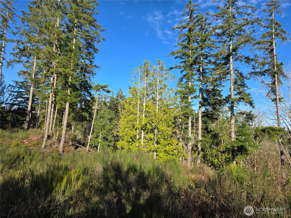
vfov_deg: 58.9
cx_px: 146
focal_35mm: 23
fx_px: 193
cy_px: 109
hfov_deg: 73.9
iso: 25
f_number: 1.8
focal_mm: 5.4
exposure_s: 1/1084
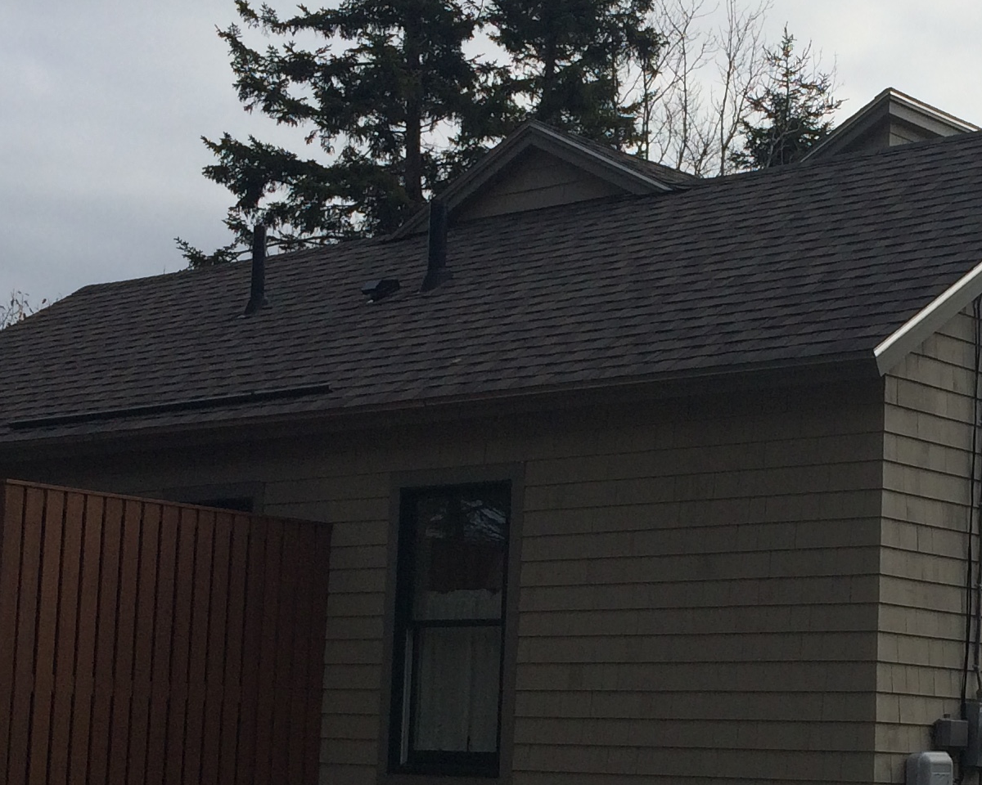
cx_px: 798
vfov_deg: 19.8
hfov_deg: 24.3
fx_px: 2238
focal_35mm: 77
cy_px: 587
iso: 32
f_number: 2.2
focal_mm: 4.15
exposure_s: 1/2933
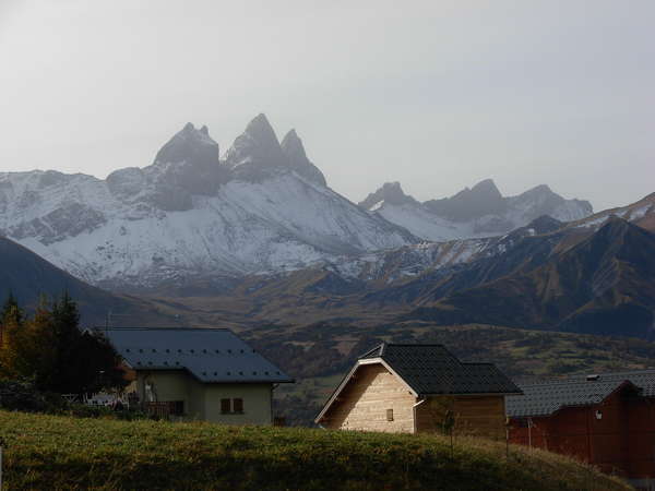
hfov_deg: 20.4
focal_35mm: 96
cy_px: 246
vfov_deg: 15.4
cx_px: 328
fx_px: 1817
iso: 79
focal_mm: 15.9
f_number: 6.7
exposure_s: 1/483
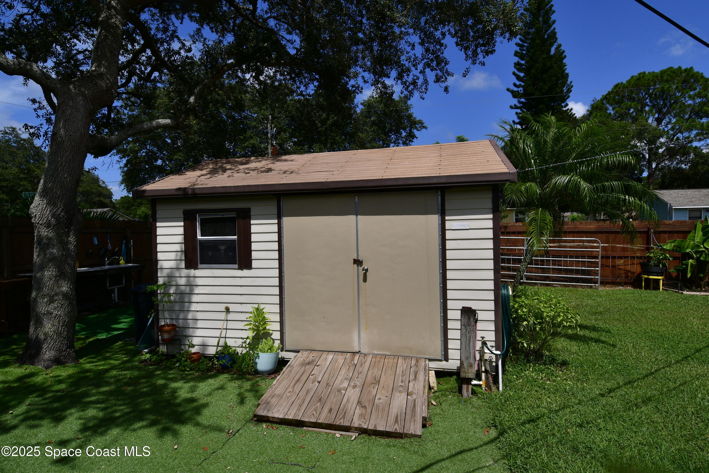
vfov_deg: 67.4
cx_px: 354
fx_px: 354
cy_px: 236
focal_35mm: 18
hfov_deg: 90.0
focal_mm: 12
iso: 200
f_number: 14
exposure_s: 1/800
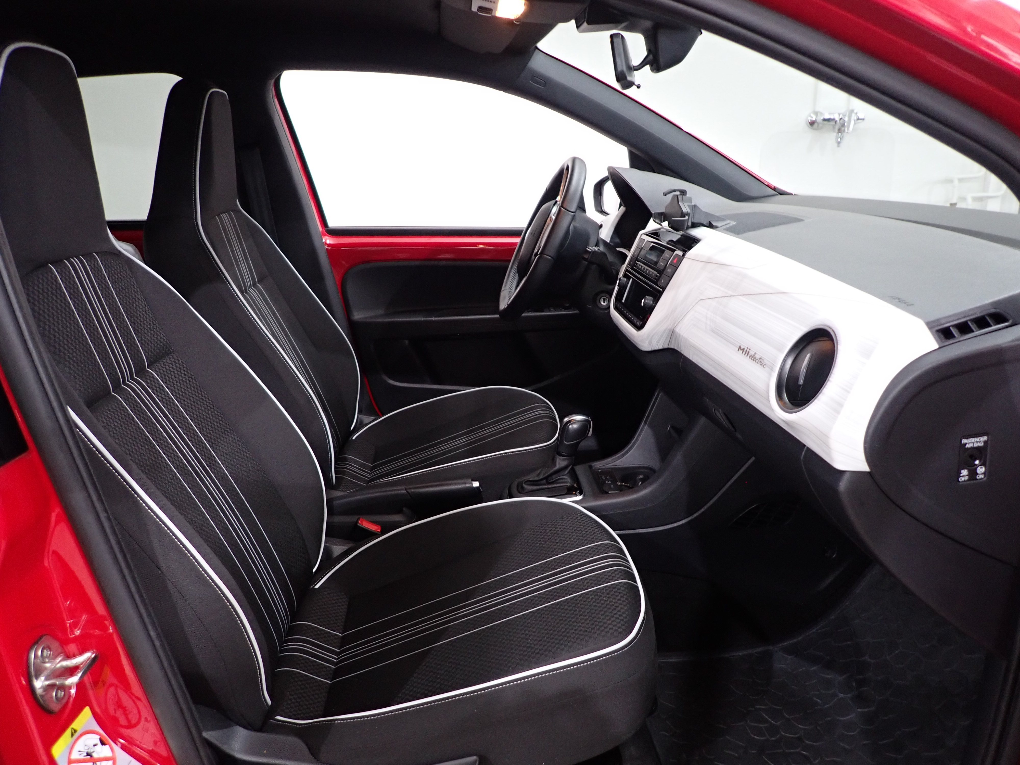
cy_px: 382
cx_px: 510
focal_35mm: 25
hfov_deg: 69.4
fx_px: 737
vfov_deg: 54.9
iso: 250
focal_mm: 4.5
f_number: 2
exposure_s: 1/30
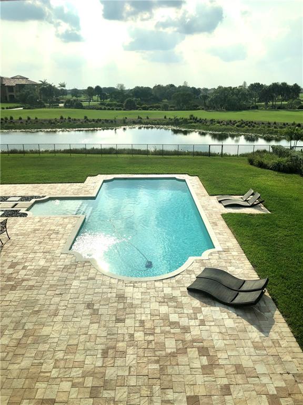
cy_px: 202
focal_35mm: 28
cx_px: 152
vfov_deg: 63.4
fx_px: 327
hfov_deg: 49.7
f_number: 1.8
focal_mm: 3.99
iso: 20
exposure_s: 1/2433
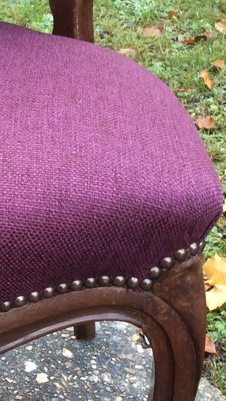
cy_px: 107
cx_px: -90
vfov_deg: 22.7
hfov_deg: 12.5
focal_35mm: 93
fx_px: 990
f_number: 2.4
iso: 40
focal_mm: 3.3
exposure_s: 1/33
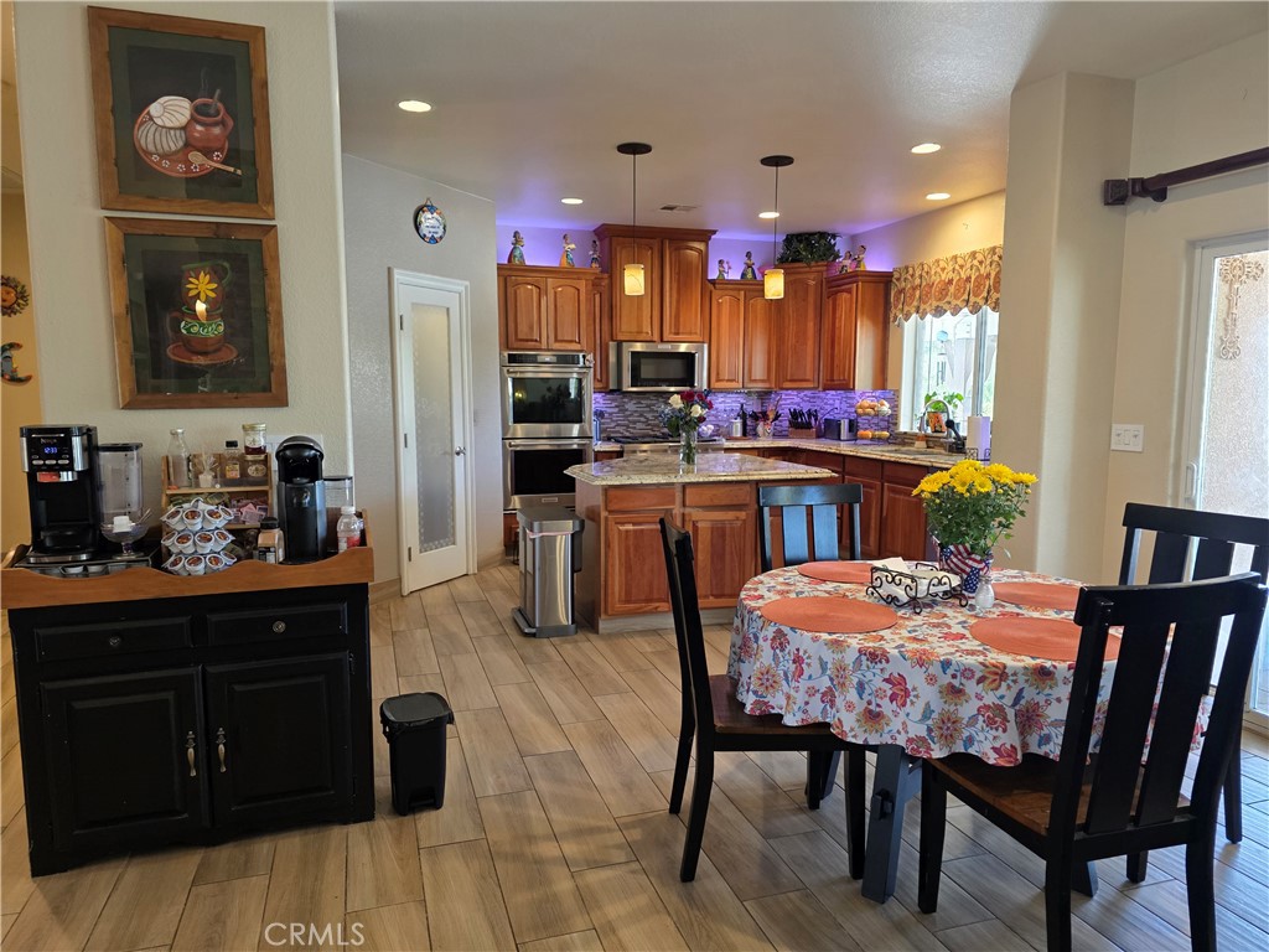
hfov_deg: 73.9
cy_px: 476
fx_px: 843
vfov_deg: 58.9
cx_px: 634
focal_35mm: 23
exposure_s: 1/120
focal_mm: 6.3
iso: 400
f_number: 1.7
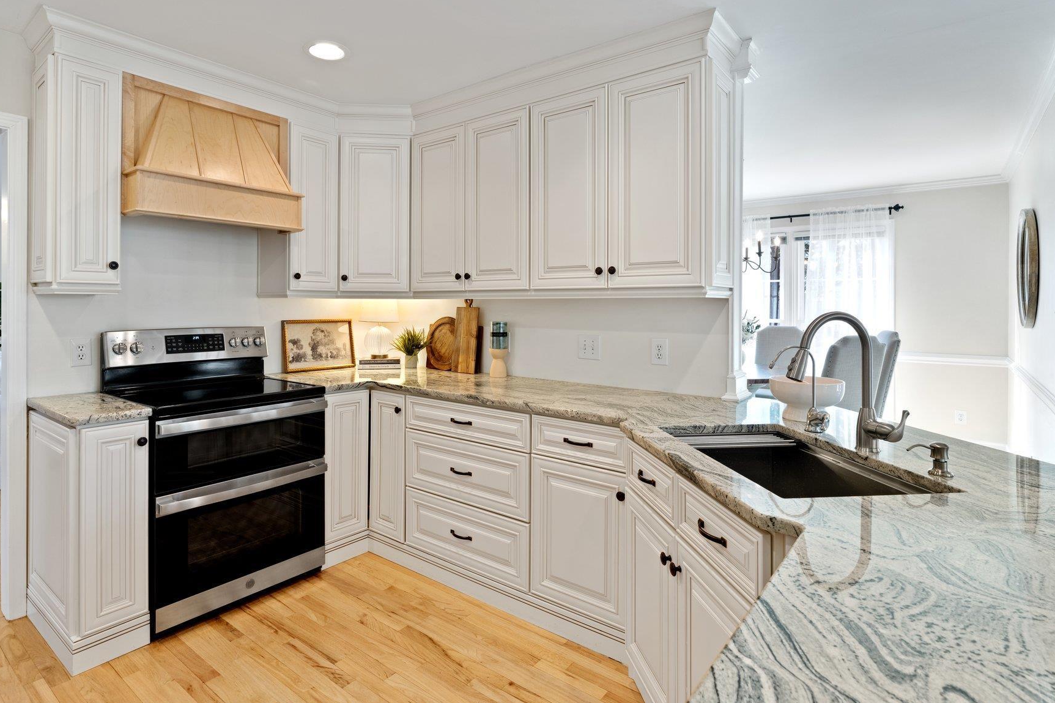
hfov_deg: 86.9
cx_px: 501
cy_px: 306
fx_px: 557
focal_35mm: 19
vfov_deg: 64.3
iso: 200
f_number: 9
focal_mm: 16
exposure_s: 1/2
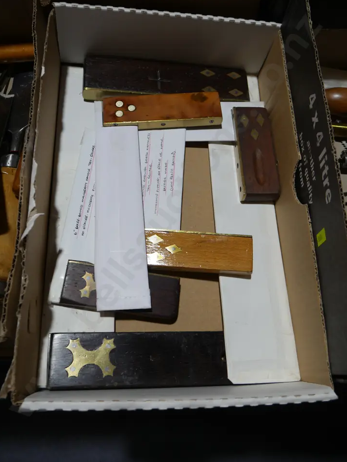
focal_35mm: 30
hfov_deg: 46.8
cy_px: 218
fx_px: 401
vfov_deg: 59.9
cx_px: 165
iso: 200
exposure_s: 1/160
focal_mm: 14
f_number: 4
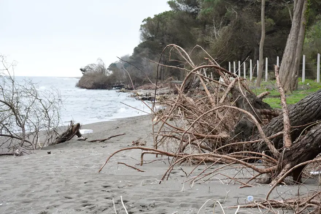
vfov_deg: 12.2
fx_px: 998
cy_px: 107
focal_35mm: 112
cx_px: 160
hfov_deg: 18.3
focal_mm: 75
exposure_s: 1/160
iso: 640
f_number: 8
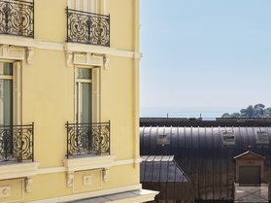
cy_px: 93
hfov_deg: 30.9
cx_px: 188
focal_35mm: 62
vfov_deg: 23.6
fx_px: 485
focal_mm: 45.7
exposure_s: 1/120
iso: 160
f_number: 11
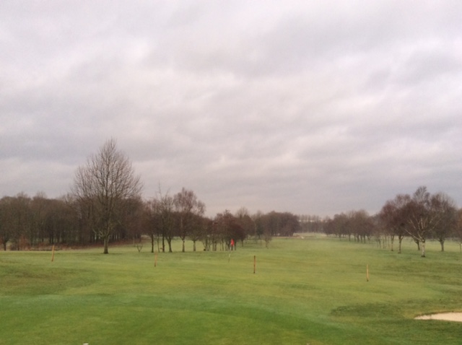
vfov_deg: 44.1
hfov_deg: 56.9
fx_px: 426
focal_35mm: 32
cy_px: 172
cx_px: 231
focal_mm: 3.3
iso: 80
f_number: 2.4
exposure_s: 1/25
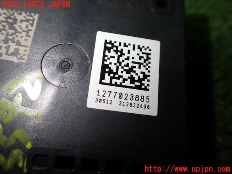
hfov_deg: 60.0
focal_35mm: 30
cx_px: 116
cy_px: 87
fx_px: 201
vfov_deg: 46.8
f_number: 2.3
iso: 100
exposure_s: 1/125
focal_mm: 5.4
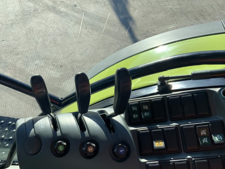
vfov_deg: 38.5
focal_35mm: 37
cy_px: 99
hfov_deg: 50.0
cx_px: 95
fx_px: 240
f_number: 1.8
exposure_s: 1/749
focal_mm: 3
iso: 16
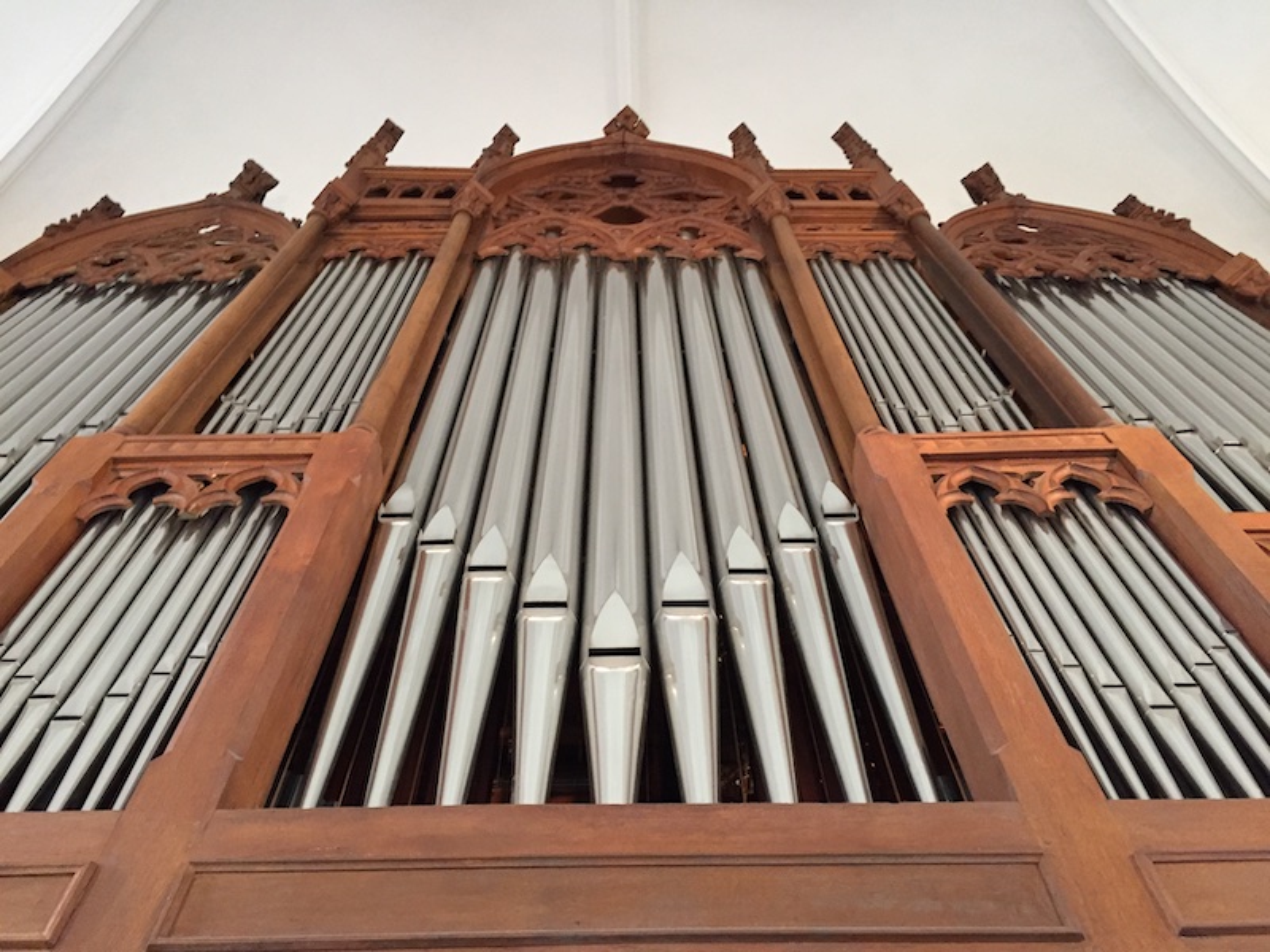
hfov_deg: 61.7
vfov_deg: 48.2
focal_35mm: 29
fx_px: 1064
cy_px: 476
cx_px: 635
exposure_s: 1/17
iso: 250
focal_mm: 4.15
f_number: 2.2
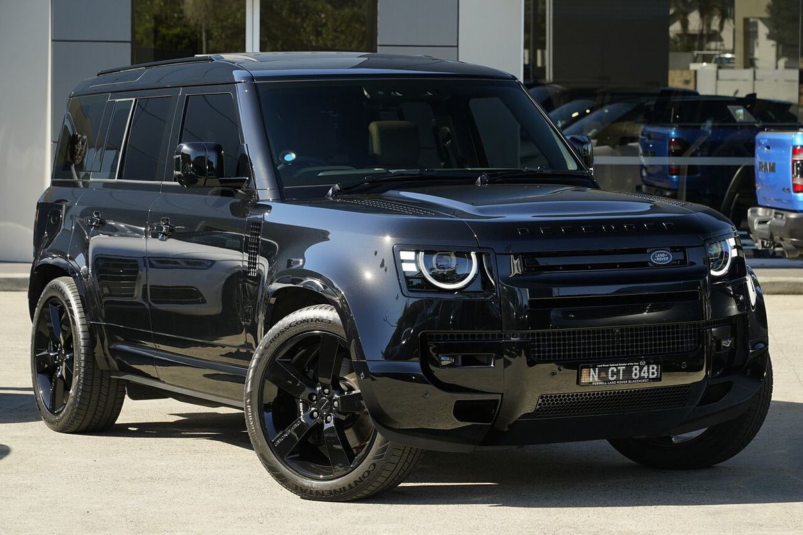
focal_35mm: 105
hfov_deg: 19.5
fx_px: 2342
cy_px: 268
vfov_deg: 13.0
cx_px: 402
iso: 800
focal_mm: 105
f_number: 7.1
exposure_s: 1/640
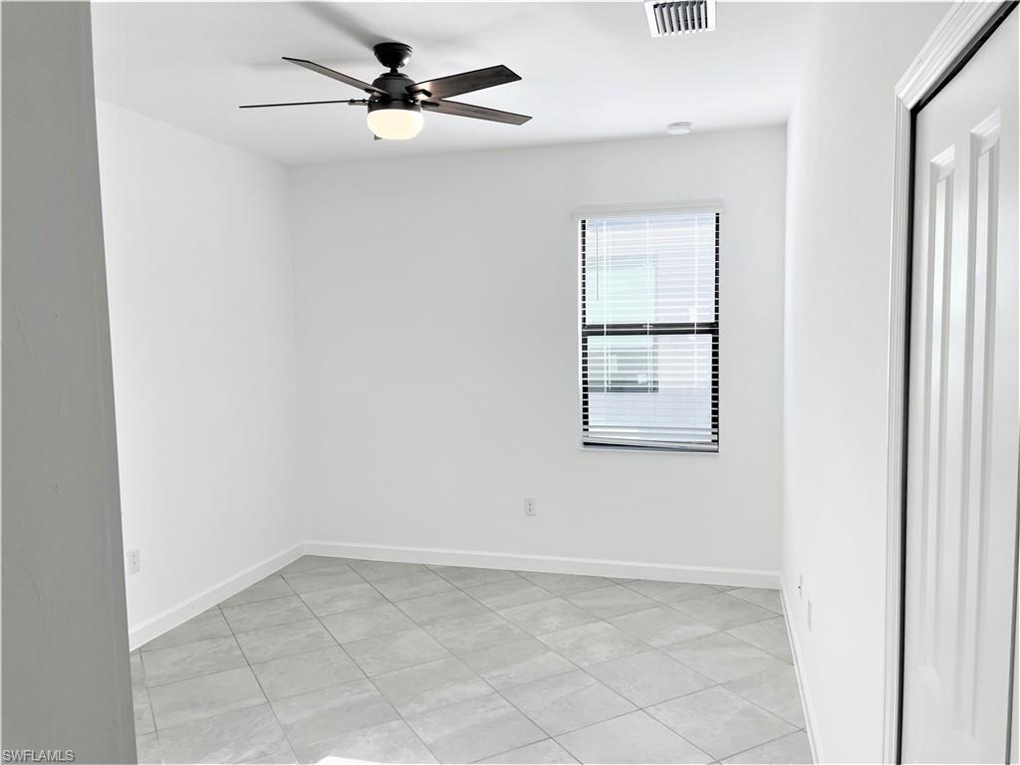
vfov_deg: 53.1
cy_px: 382
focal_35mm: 26
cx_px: 510
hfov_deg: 67.3
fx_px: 766
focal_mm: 5.1
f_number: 1.6
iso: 32
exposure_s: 1/273
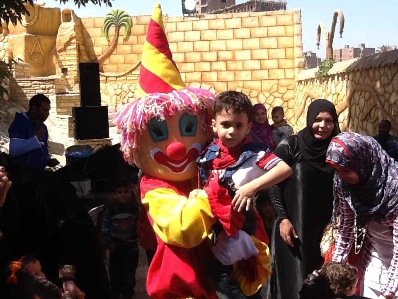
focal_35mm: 32
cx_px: 199
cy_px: 150
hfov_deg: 56.8
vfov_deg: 44.2
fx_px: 368
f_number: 2.4
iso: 80
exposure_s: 1/863
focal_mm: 2.03
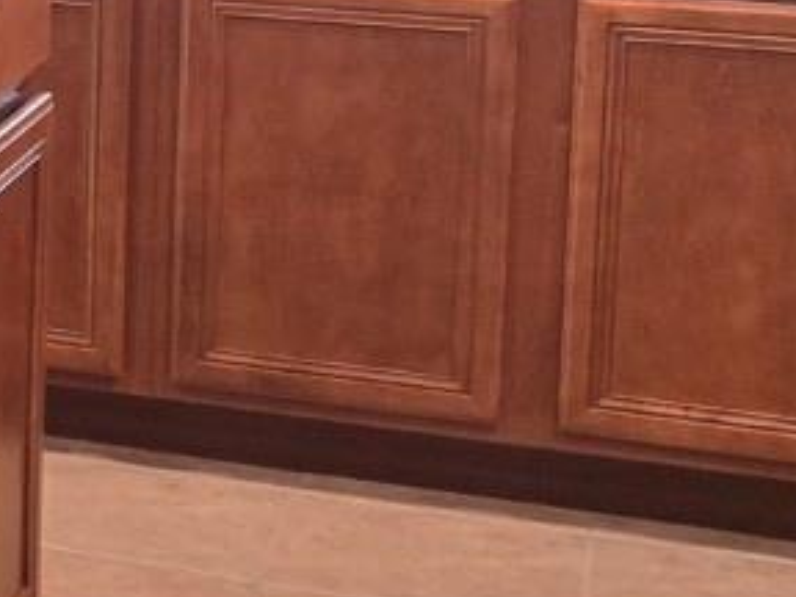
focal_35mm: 115
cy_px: -124
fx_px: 2644
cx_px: -638
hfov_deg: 14.9
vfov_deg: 12.6
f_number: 1.8
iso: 400
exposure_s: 1/120
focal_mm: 5.4
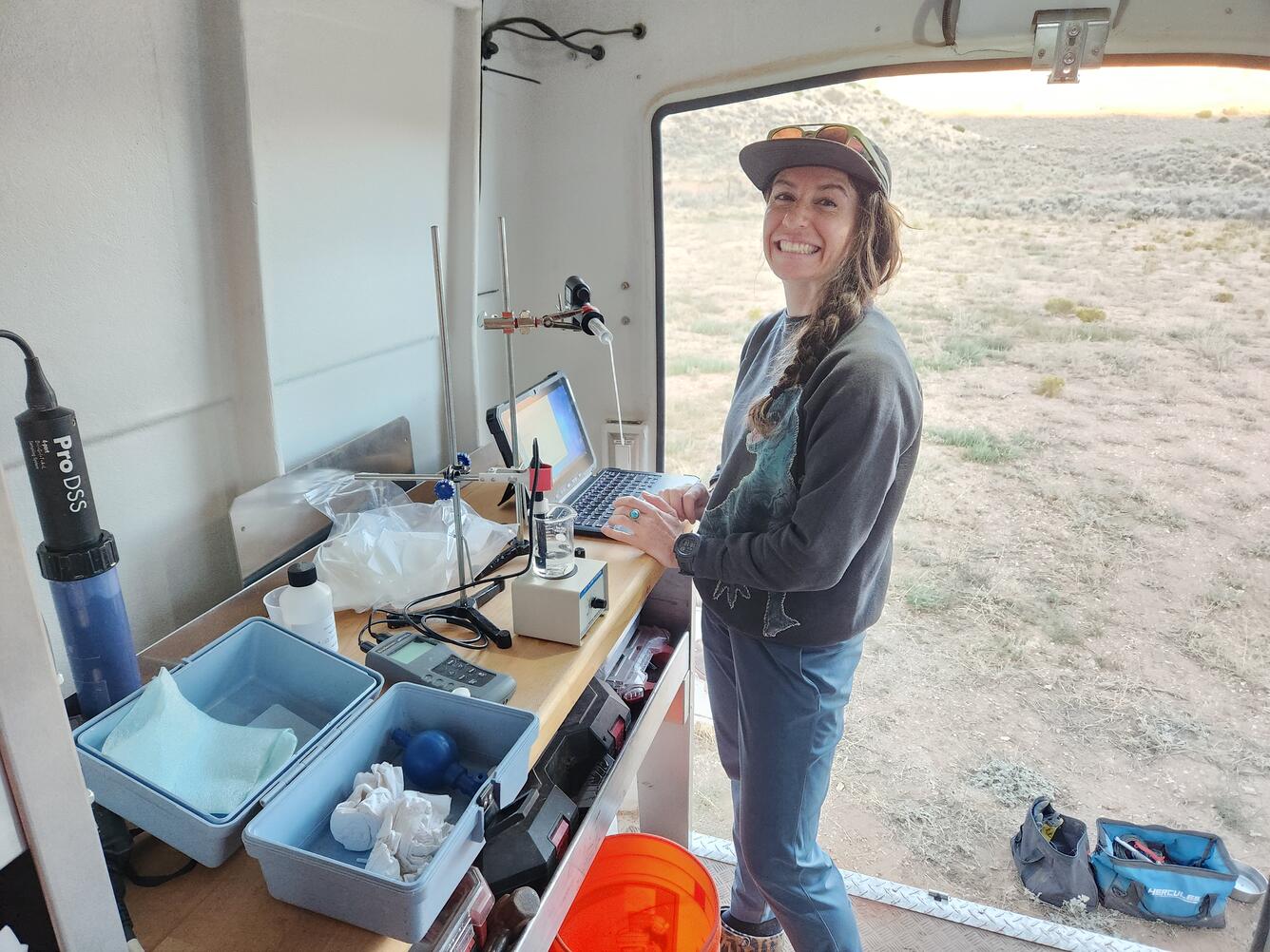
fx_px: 844
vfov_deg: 58.9
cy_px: 476
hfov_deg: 73.9
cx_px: 635
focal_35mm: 23
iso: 1000
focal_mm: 5.4
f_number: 1.8
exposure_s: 1/100
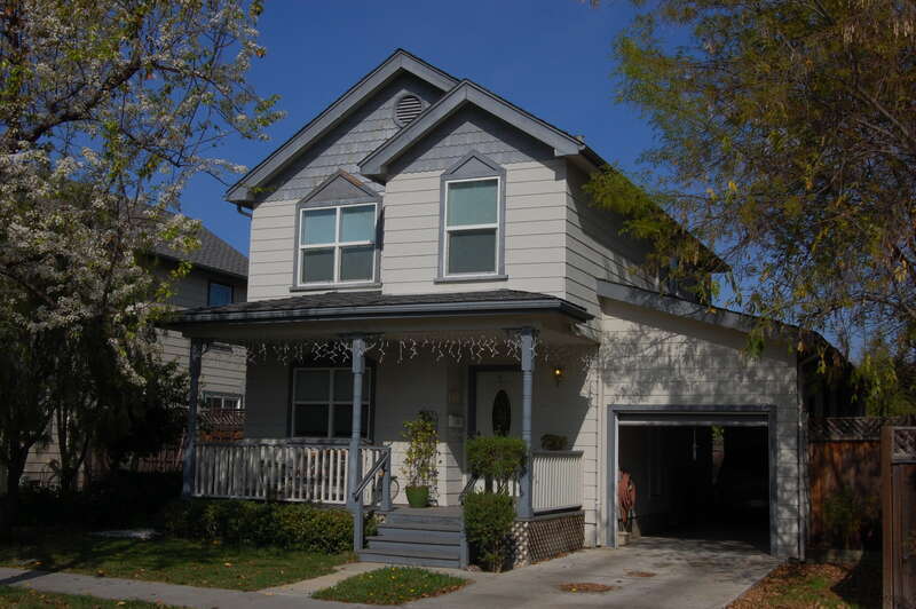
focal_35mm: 42
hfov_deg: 46.4
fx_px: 1068
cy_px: 304
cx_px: 458
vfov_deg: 31.8
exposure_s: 1/160
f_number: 20
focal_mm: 28
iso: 200
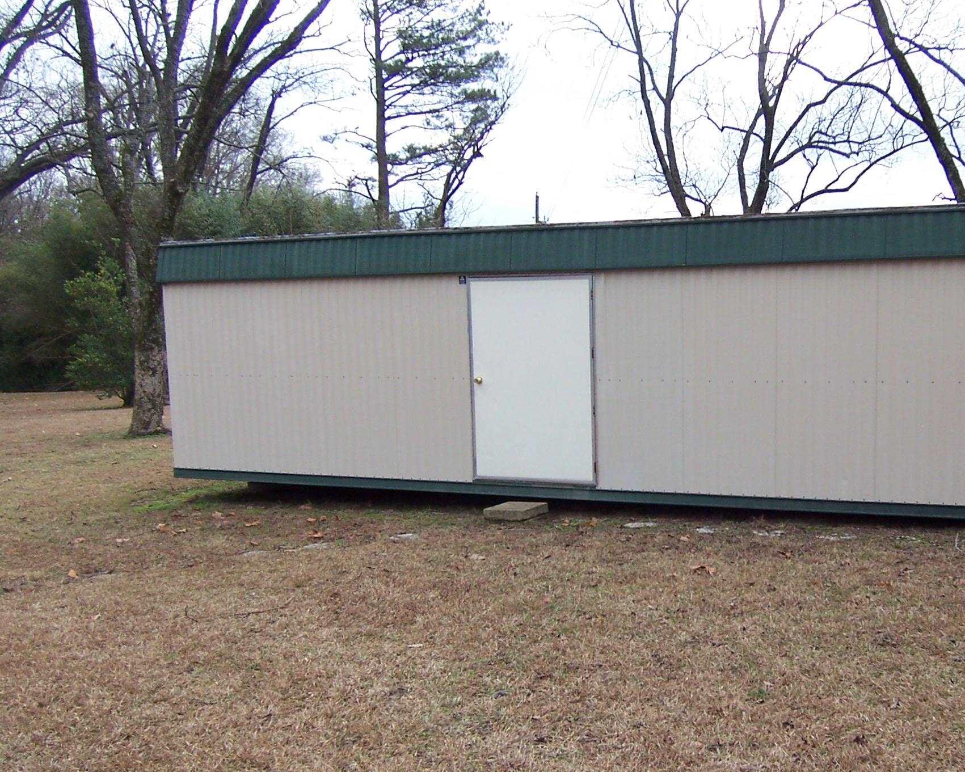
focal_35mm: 34
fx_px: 971
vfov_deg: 43.1
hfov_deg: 51.3
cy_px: 469
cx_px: 686
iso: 64
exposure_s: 1/250
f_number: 2.8
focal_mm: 3.8
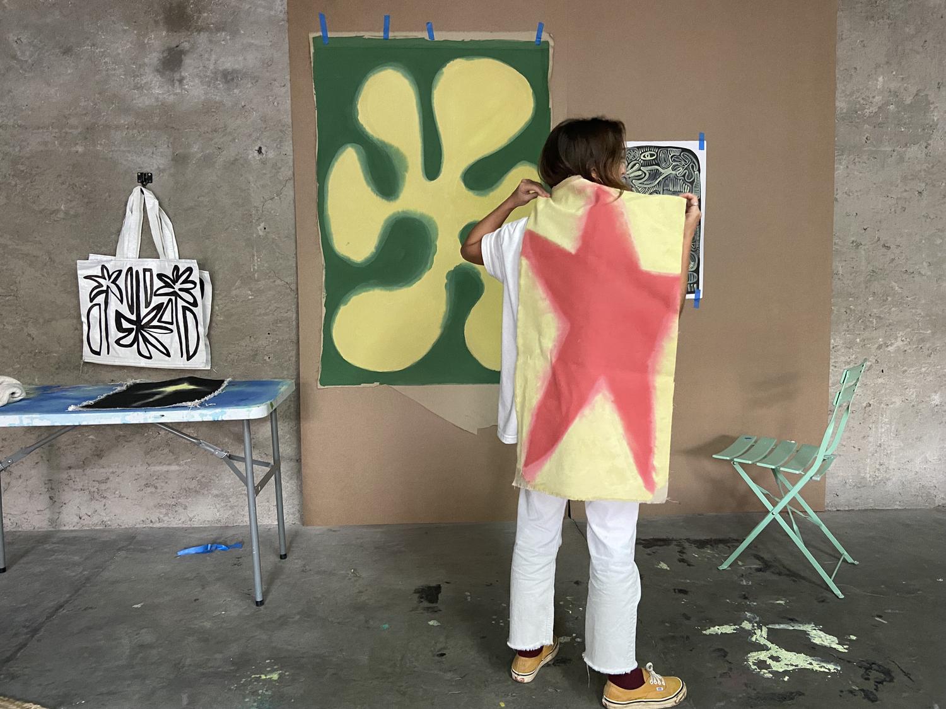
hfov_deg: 67.3
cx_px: 473
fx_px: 711
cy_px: 354
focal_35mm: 26
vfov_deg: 53.1
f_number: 1.8
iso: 500
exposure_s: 1/40
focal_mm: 4.25
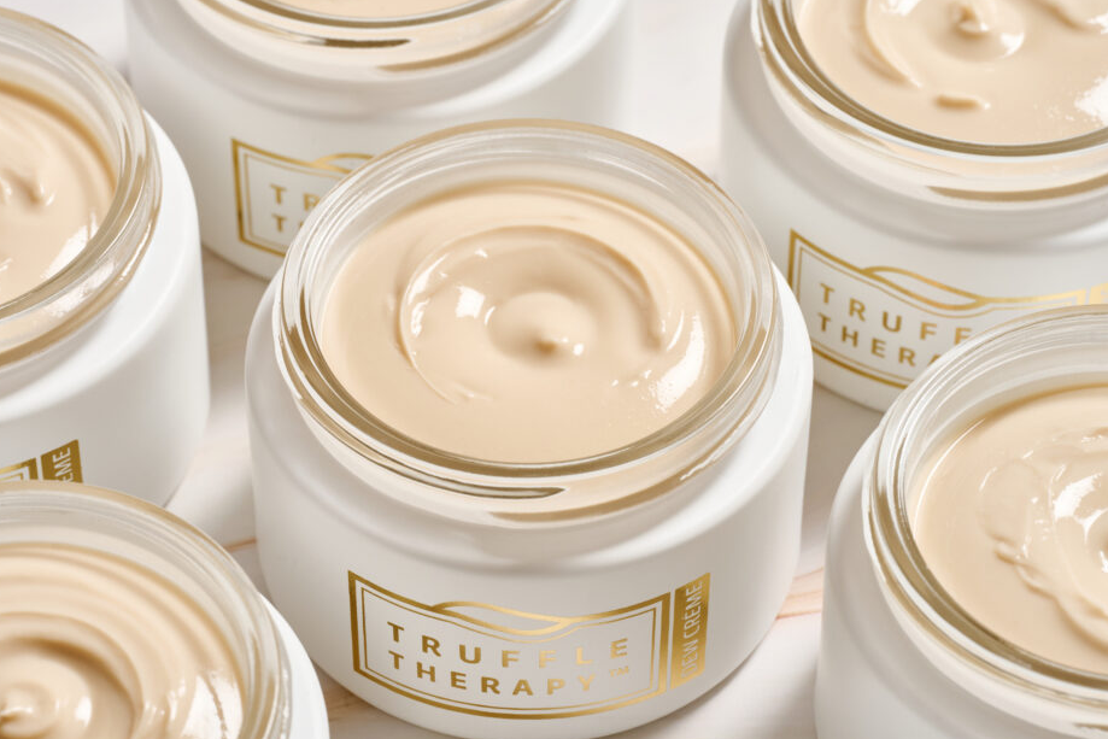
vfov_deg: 11.7
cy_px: 396
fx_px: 3601
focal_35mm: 117
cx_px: 512
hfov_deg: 17.5
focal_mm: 105
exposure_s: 1/160
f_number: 20
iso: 200
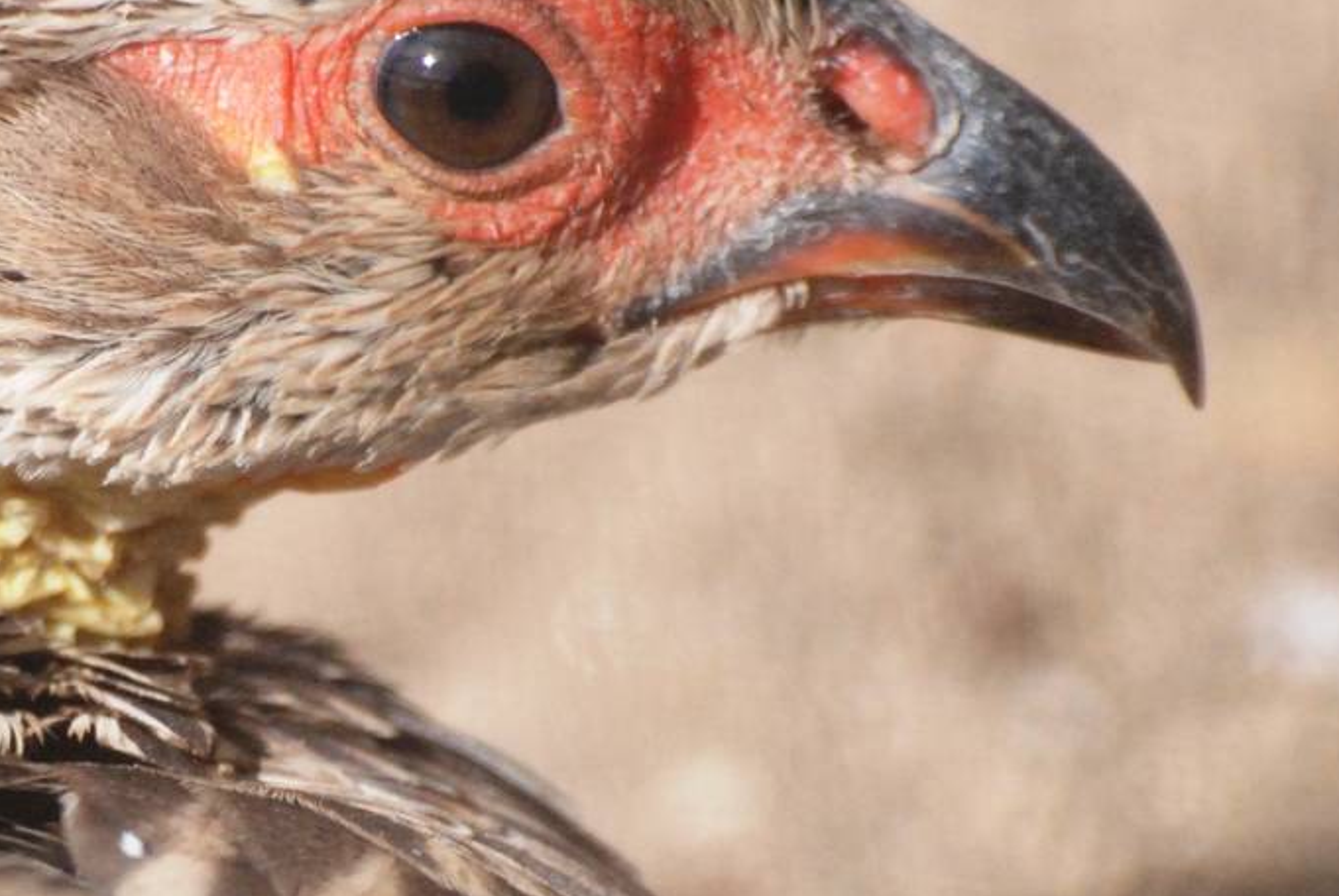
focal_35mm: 1058
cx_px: 142
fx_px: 39402
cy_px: 575
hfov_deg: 1.9
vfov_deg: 1.3
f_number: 6.3
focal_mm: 300
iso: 1000
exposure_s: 1/2500
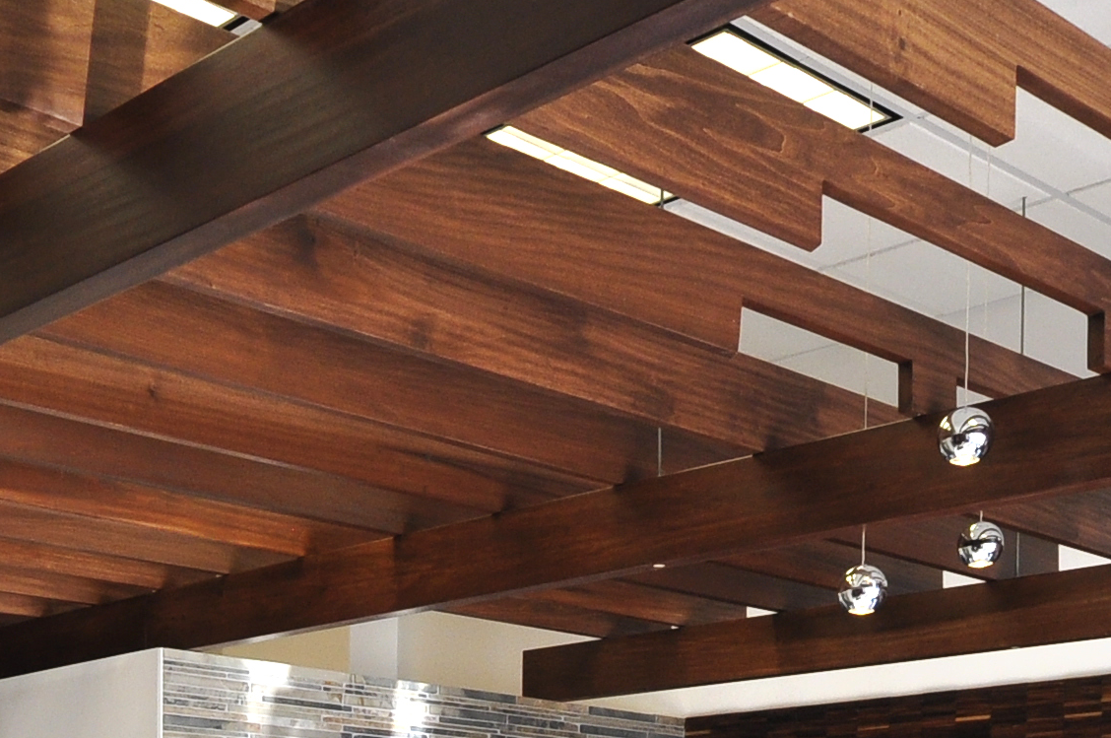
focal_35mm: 57
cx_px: 366
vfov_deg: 21.0
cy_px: 1021
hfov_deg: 34.8
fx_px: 1757
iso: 320
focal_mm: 10
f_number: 6.3
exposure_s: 1/60
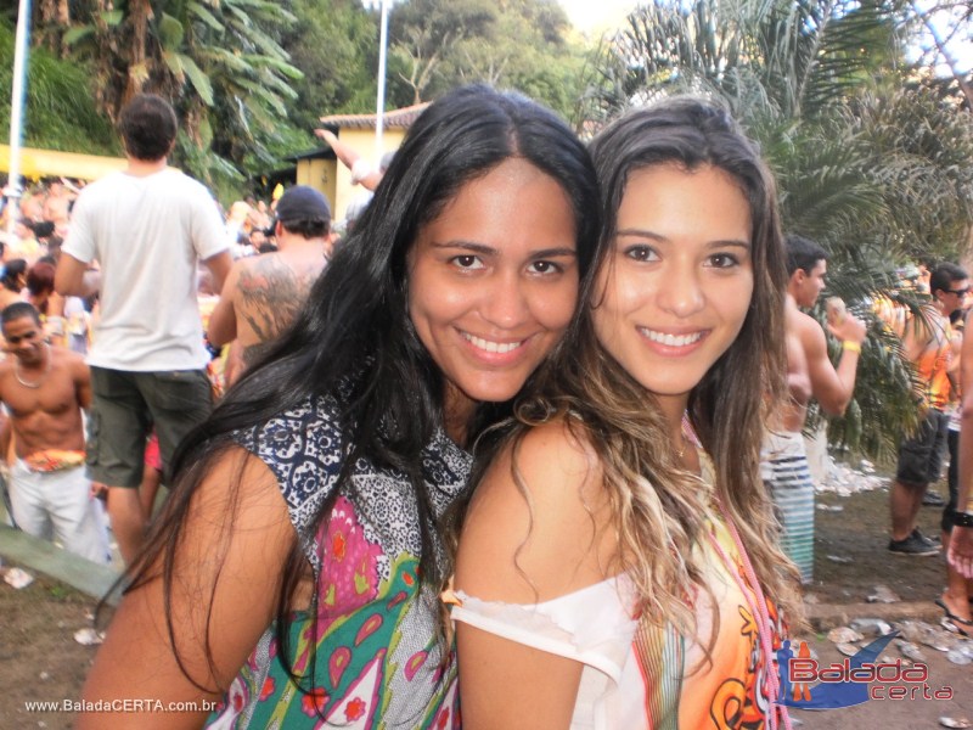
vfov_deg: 39.7
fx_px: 1012
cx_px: 486
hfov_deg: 51.4
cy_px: 365
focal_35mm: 36
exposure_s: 1/30
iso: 125
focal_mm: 6.3
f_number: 3.1
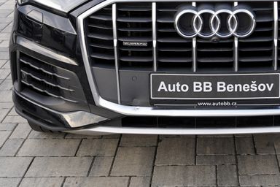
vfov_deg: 16.3
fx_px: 622
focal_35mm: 80
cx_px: 216
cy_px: -47
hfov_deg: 25.0
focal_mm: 30
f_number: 4.5
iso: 100
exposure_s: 1/80
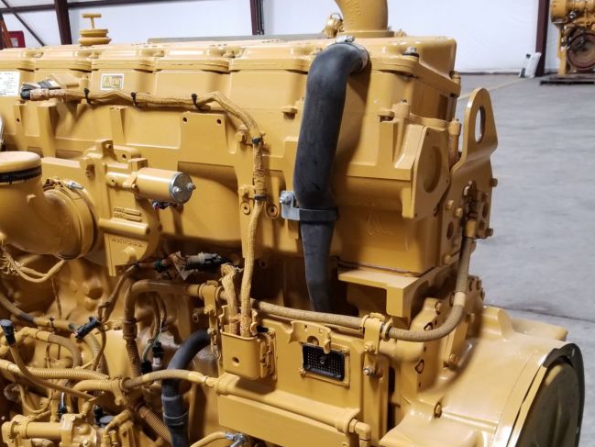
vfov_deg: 34.4
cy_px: 339
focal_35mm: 41
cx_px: 263
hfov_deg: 45.7
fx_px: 705
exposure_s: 1/30
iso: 200
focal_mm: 4.25
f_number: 1.7
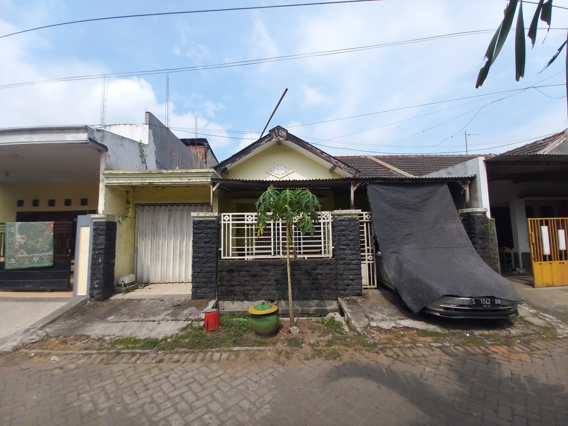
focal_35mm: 13
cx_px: 284
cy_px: 213
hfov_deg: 106.2
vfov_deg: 89.9
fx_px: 213
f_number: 2.2
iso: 40
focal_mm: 1.42
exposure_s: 1/1062
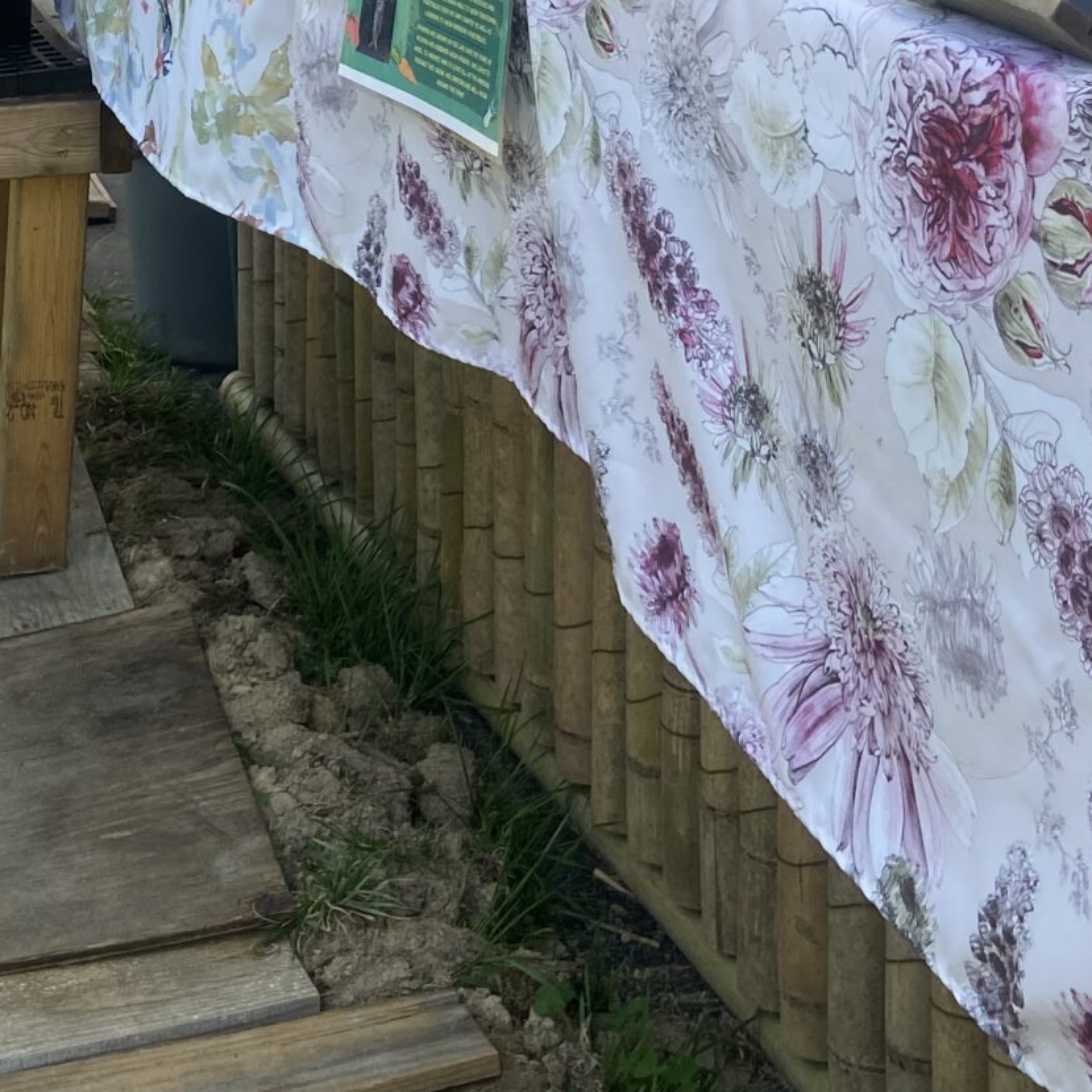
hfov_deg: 24.2
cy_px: -28
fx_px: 2534
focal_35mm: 71
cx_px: 394
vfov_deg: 23.2
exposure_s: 1/1412
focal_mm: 4.25
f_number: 1.8
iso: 32
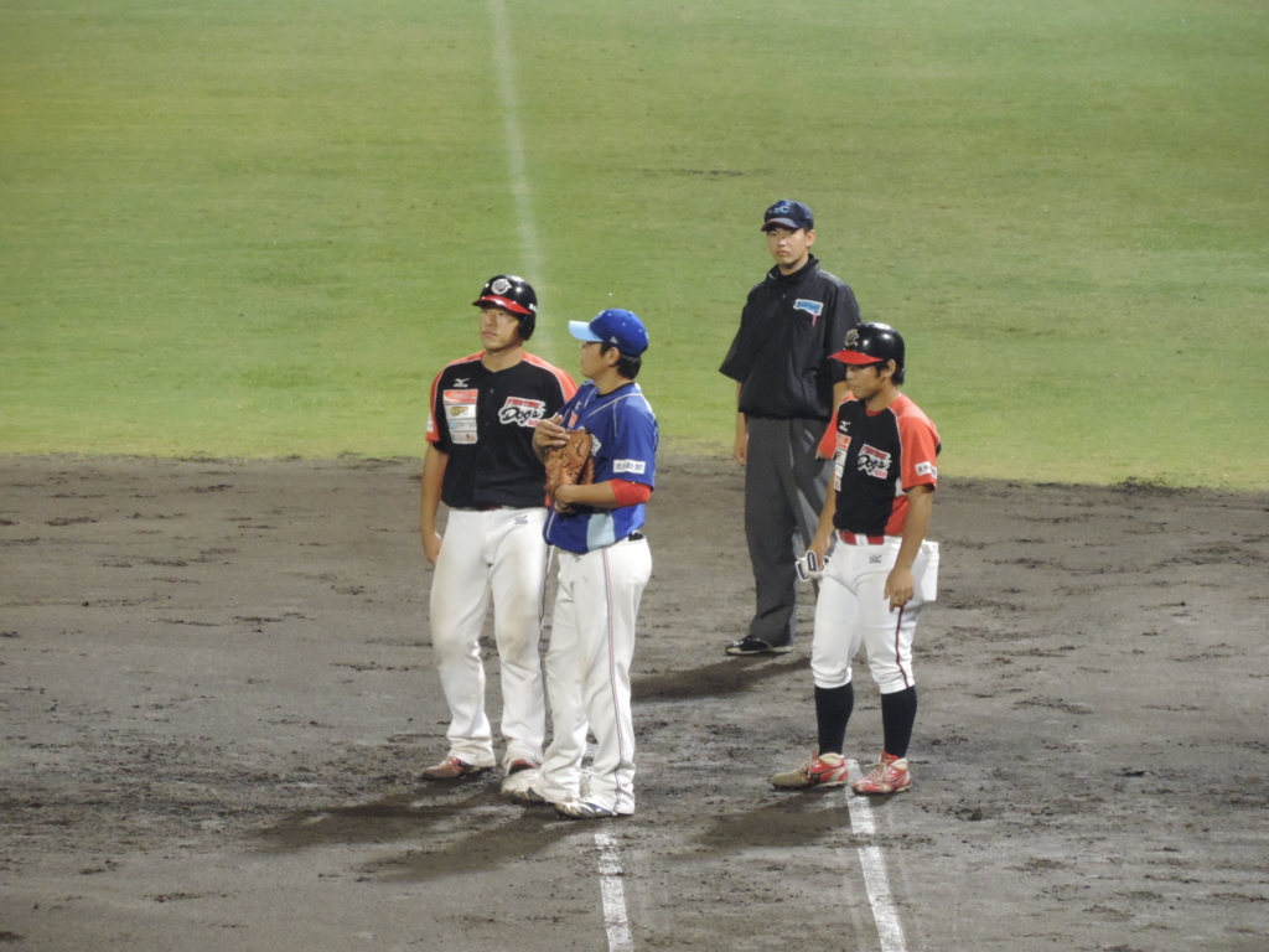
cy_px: 476
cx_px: 634
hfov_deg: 4.2
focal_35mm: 470
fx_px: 17230
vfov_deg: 3.2
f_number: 4.9
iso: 800
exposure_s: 1/50
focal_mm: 83.8
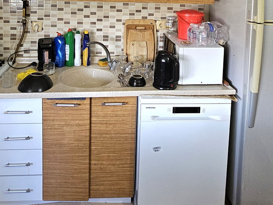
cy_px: 5
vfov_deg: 40.4
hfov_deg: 58.2
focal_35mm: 31
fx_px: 244
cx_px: 122
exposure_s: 1/50.3
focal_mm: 2.2
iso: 400
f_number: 2.2
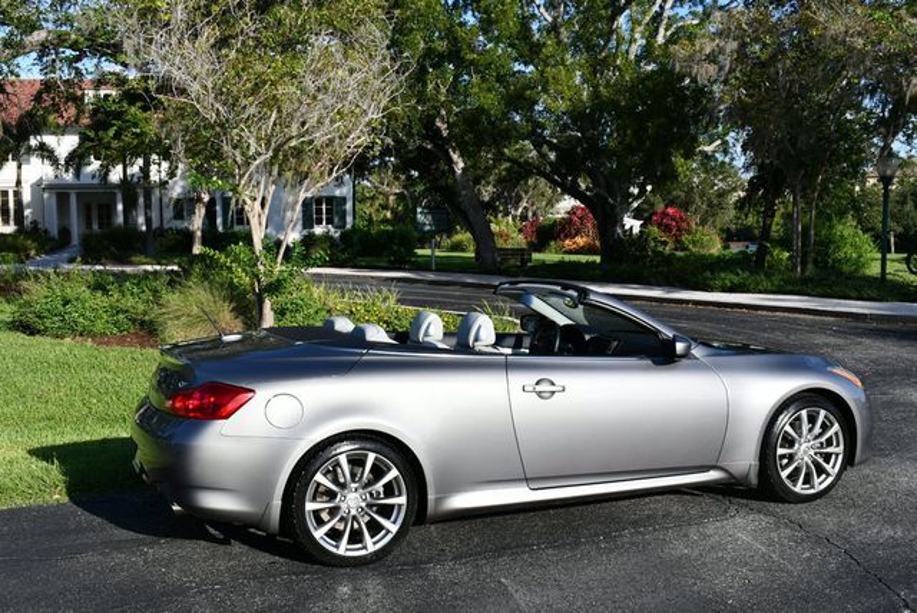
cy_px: 306
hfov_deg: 46.4
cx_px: 458
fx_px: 1071
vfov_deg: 32.0
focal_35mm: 42
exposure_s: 1/250
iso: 100
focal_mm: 21
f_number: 8
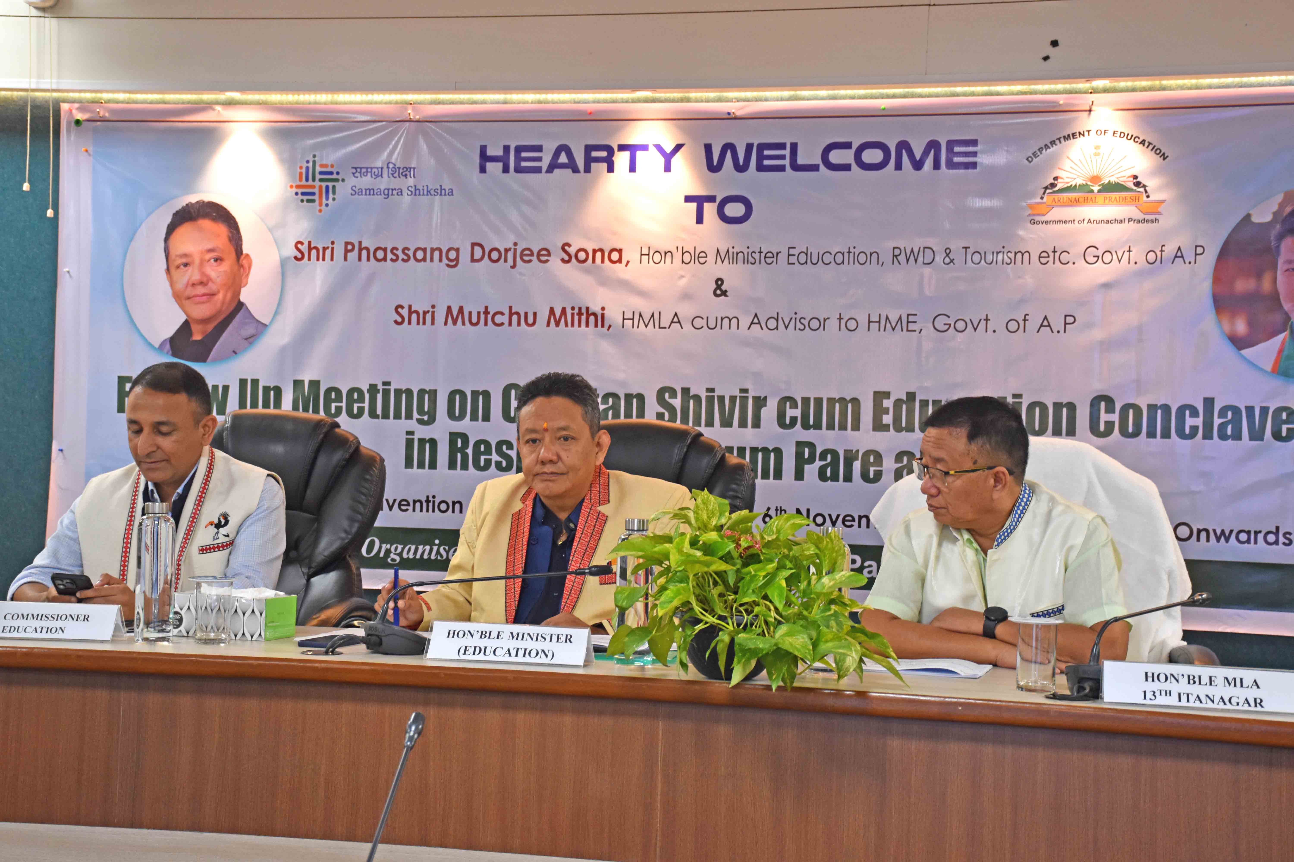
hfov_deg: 31.9
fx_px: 2264
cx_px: 647
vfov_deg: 21.6
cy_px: 431
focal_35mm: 63
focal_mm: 42
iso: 1000
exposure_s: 1/60
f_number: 4.5
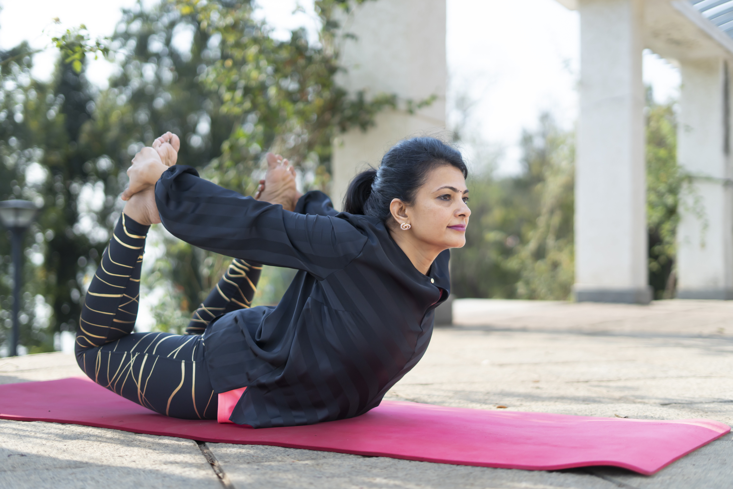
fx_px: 1018
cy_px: 244
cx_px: 366
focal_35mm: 50
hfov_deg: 39.6
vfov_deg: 27.0
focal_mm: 50
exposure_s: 1/2500
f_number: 2
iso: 250
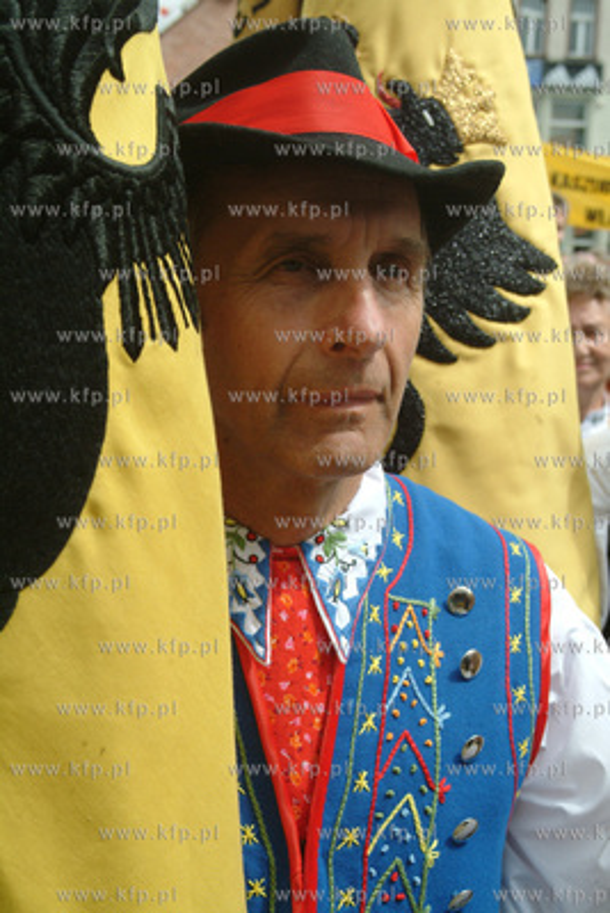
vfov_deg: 37.8
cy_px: 456
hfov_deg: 25.8
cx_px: 305
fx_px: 1333
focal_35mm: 52
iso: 400
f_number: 6.7
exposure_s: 1/1000
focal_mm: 35
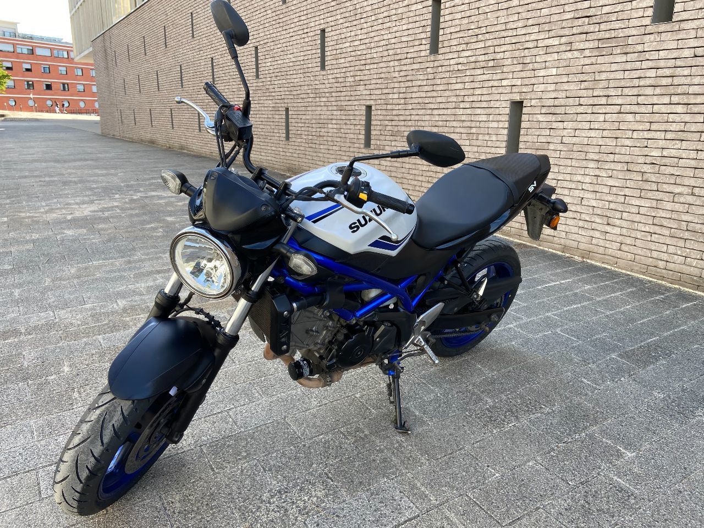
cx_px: 352
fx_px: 529
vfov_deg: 53.1
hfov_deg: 67.3
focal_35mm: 26
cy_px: 264
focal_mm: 4.25
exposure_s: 1/209
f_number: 1.8
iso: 32
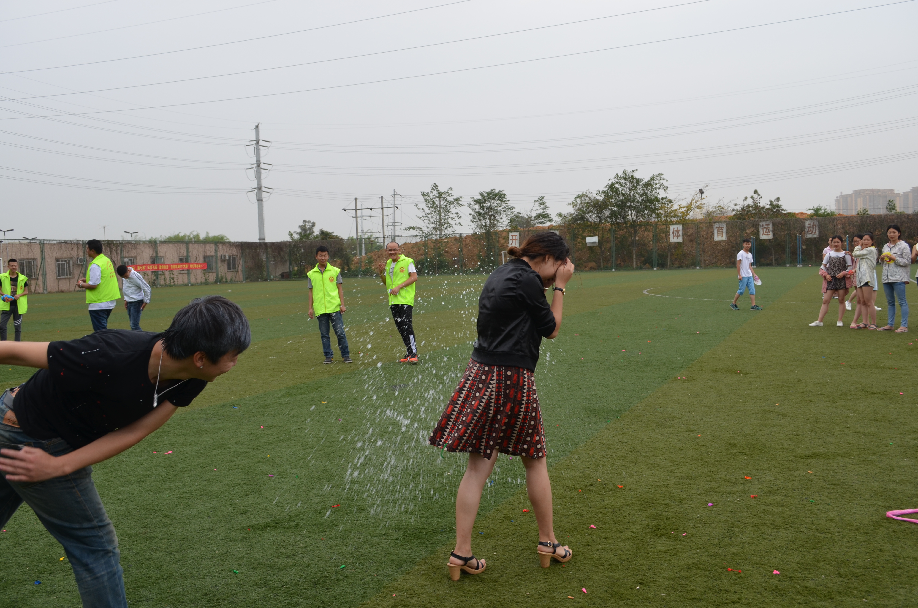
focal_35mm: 33
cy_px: 304
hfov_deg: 57.3
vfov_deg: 39.8
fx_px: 840
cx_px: 459
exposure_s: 1/180
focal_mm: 22
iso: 200
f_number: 6.7
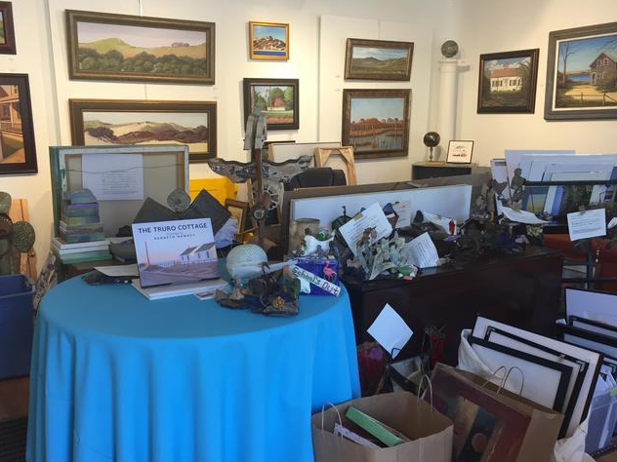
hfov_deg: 51.4
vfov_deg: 39.6
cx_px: 308
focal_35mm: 36
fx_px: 642
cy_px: 262
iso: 32
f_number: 2.2
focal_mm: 4.15
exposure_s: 1/40
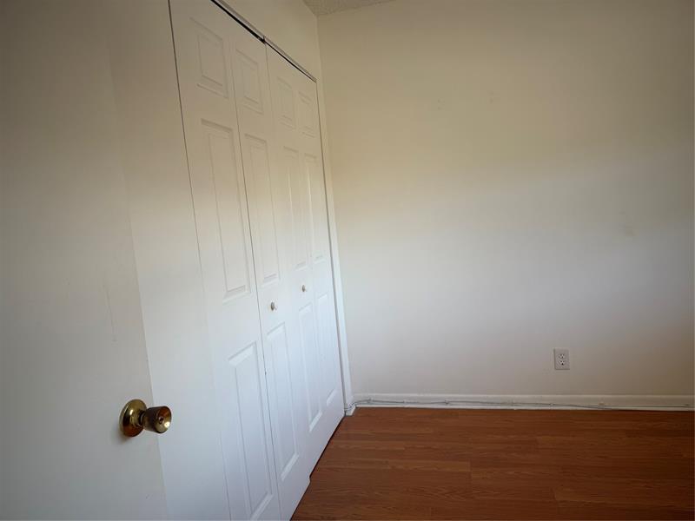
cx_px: 348
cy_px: 260
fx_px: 482
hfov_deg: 71.6
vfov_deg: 56.8
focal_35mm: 24
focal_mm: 6.76
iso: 80
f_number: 1.78
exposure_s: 1/304
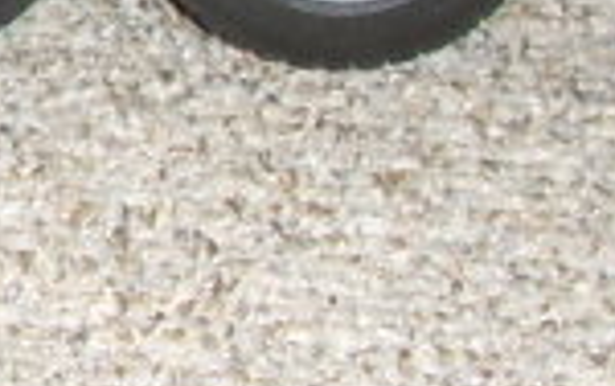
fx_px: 2281
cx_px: -246
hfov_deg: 14.5
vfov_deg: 9.3
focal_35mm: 136
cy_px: -246
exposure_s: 1/30
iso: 141
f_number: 2.9
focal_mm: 5.8
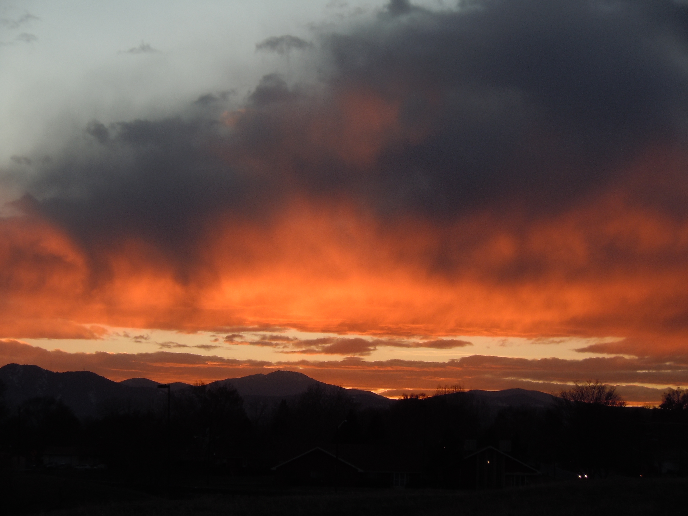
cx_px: 344
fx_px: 2802
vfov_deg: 10.5
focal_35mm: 141
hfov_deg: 14.0
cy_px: 258
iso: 100
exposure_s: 1/100
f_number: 5.5
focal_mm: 25.3
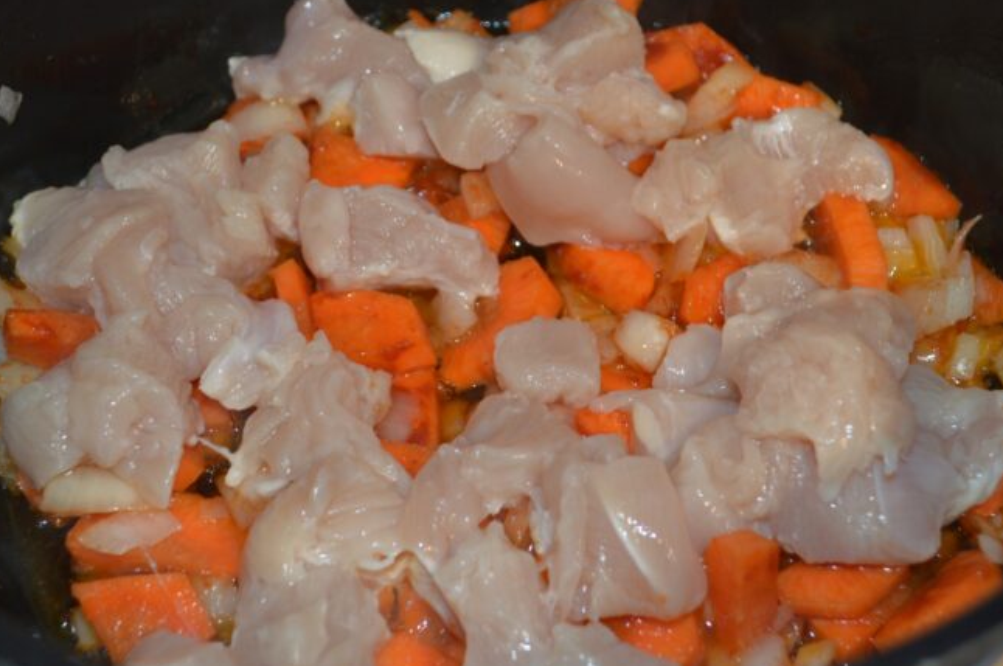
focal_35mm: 65
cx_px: 526
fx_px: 1809
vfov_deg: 20.9
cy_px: 353
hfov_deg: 31.0
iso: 560
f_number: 5.3
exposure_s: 1/15
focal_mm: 40
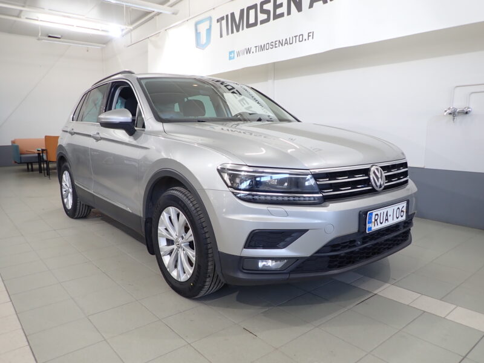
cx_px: 242
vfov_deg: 54.9
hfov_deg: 69.4
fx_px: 350
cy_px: 182
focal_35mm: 25
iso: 125
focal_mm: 4.5
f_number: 2
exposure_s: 1/60
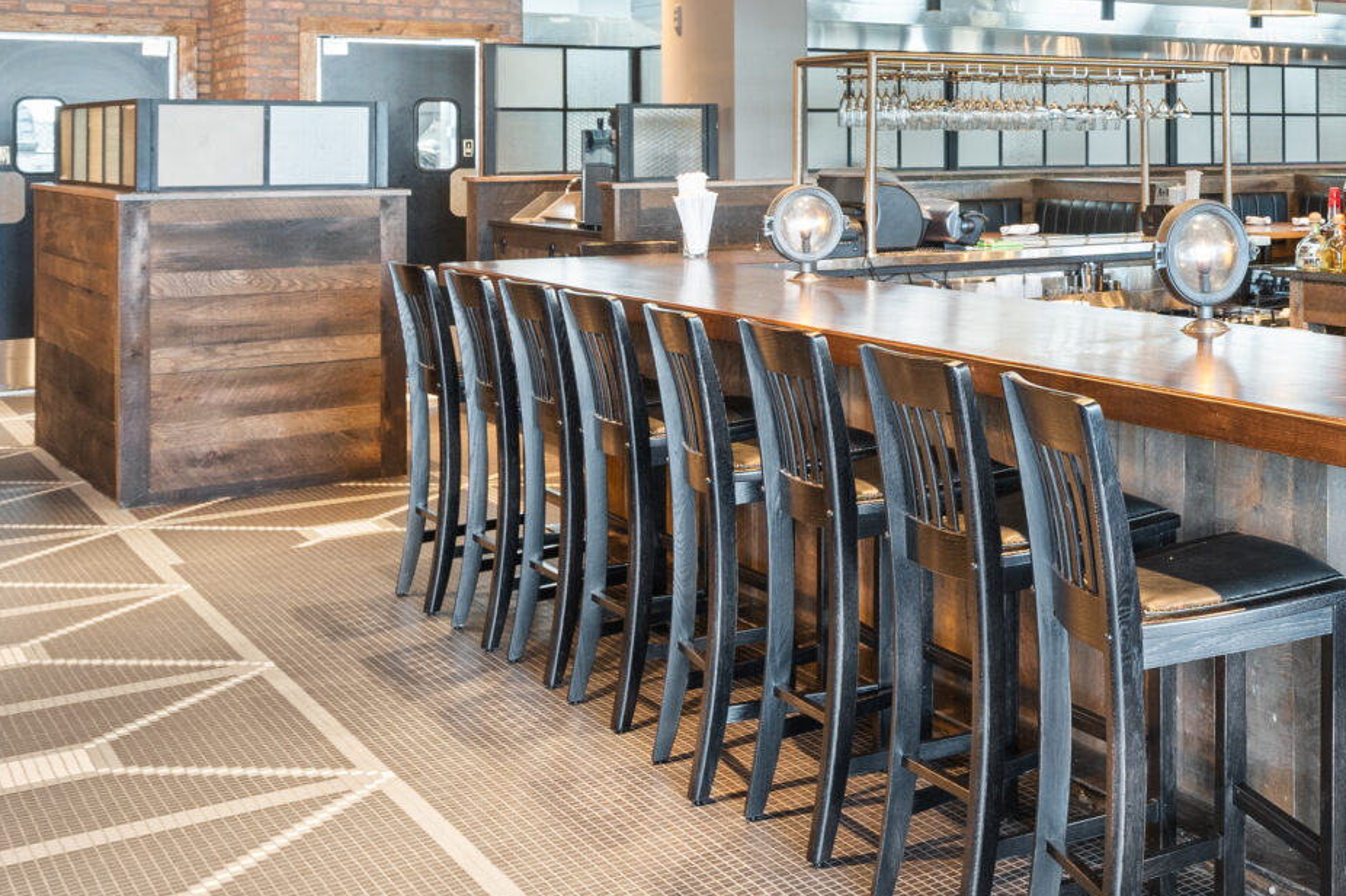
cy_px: 134
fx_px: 1757
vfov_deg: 27.8
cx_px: 1381
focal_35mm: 47
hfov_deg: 37.0
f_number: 6.3
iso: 640
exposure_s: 1/2.5
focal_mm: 17
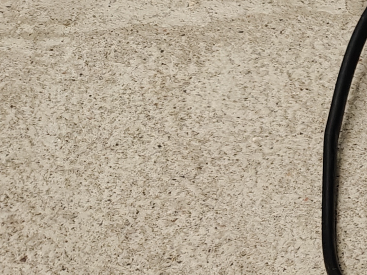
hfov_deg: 12.0
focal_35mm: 125
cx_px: 934
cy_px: 255
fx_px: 1325
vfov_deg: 11.8
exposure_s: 1/100
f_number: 1.6
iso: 500
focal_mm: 6.06
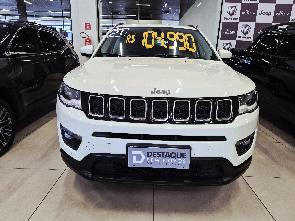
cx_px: 148
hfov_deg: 73.9
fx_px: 196
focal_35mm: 23
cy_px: 110
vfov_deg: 58.9
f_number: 1.8
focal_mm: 5.4
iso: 250
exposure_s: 1/120
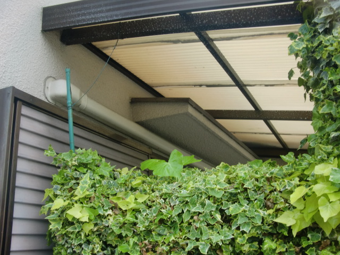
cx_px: 170
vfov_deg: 37.7
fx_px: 373
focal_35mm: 38
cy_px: 128
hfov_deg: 49.0
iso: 64
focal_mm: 6.66
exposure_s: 1/100
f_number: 3.9
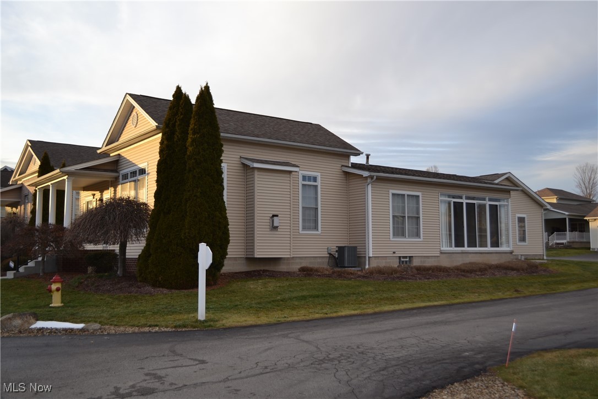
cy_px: 200
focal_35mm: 33
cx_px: 299
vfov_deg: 40.0
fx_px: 548
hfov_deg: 57.2
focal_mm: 22
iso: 100
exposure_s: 1/125
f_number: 4
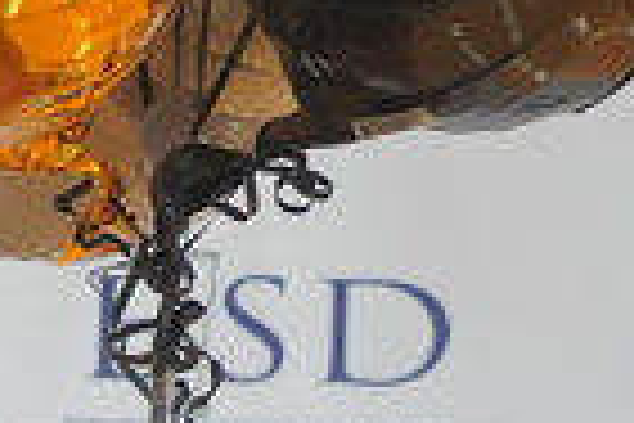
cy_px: 1514
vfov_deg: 4.4
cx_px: -733
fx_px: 5124
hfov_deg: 6.8
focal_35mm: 291
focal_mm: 40
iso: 2500
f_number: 4
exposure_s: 1/160
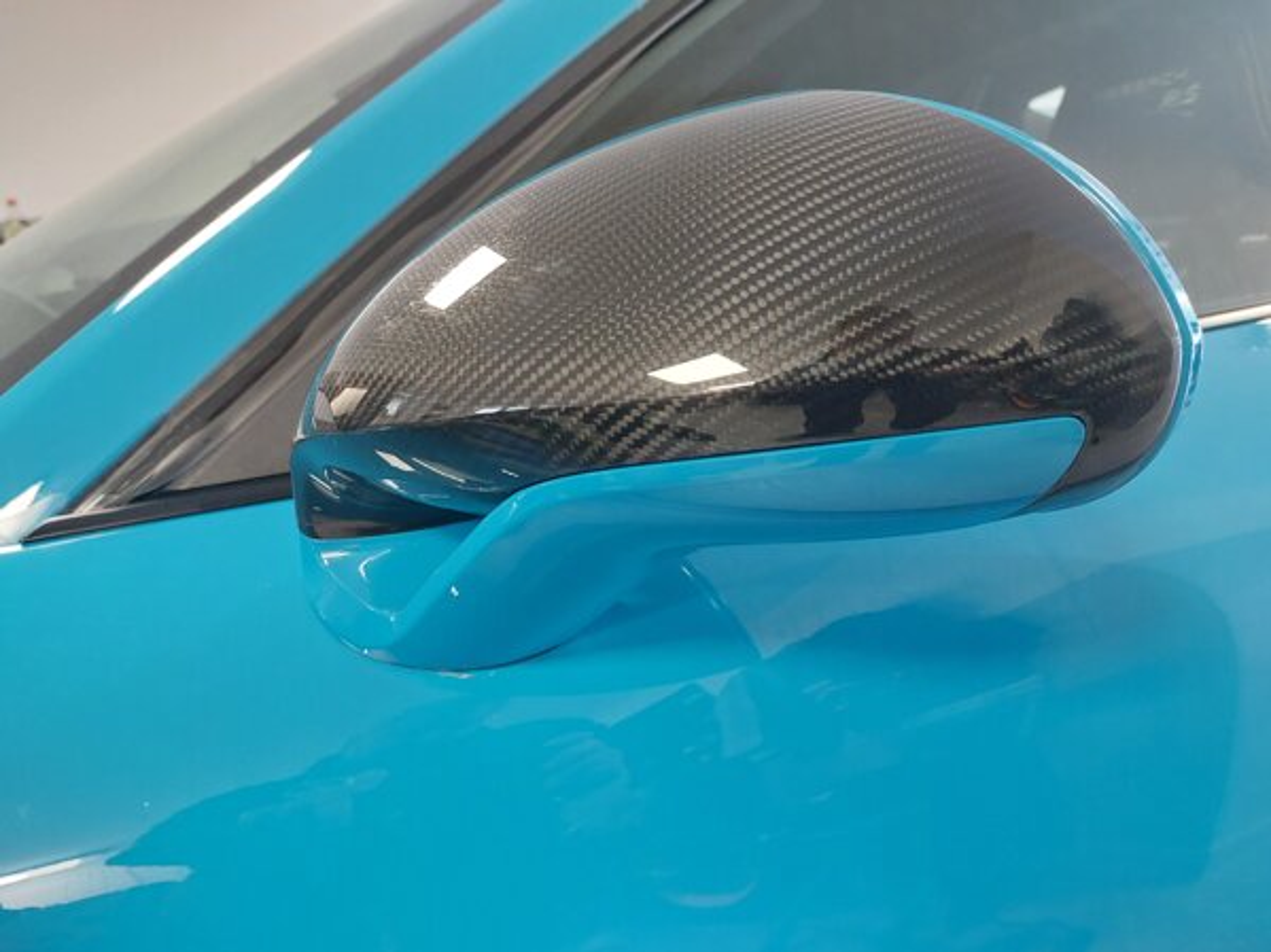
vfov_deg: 54.9
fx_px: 918
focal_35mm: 25
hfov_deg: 69.4
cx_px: 636
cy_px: 476
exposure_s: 1/50
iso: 500
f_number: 1.8
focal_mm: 5.23
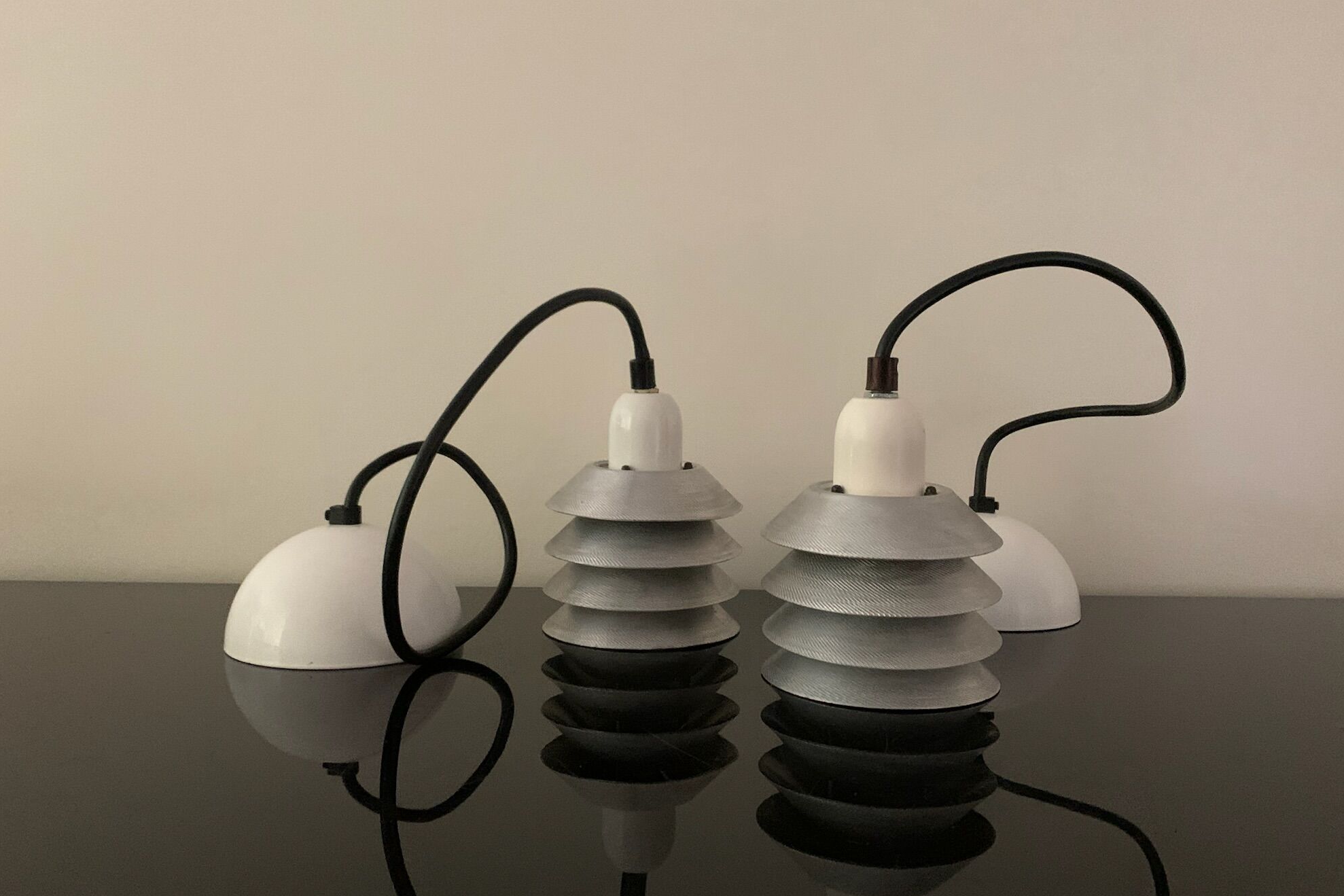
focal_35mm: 28
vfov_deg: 46.4
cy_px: 423
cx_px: 694
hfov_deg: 65.5
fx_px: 1045
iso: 640
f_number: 1.8
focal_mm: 4.25
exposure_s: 1/30
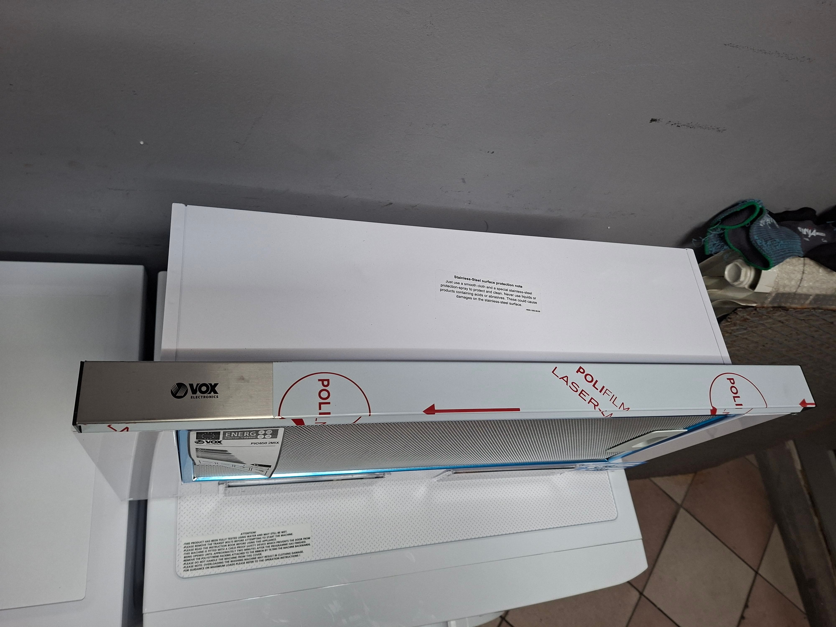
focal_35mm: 23
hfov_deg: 73.9
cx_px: 418
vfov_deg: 58.9
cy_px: 314
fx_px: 555
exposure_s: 1/50
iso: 200
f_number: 1.8
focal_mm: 5.54
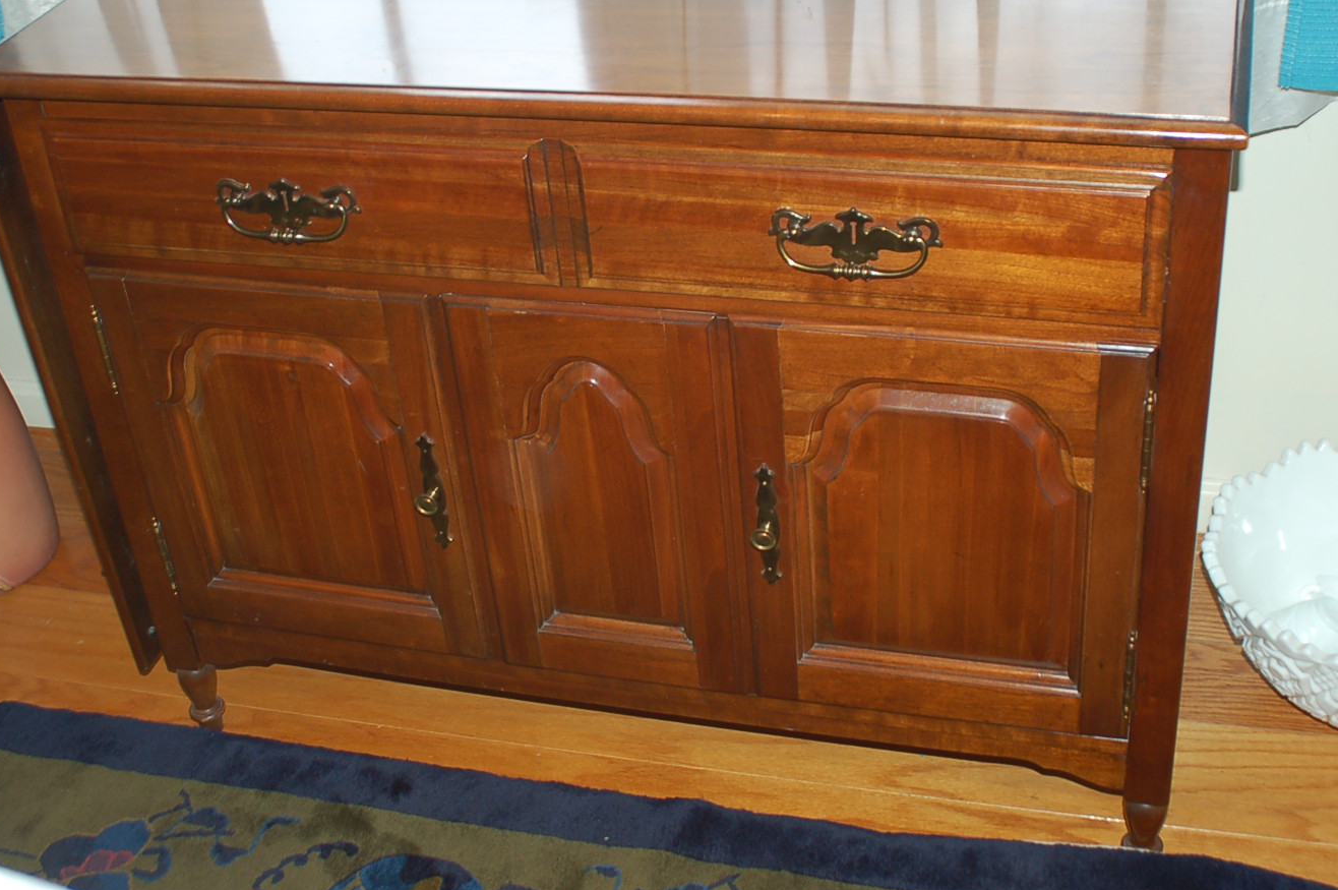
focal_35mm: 48
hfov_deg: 41.1
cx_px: 687
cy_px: 410
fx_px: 1782
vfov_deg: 28.0
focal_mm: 28
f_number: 3.5
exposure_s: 1/60
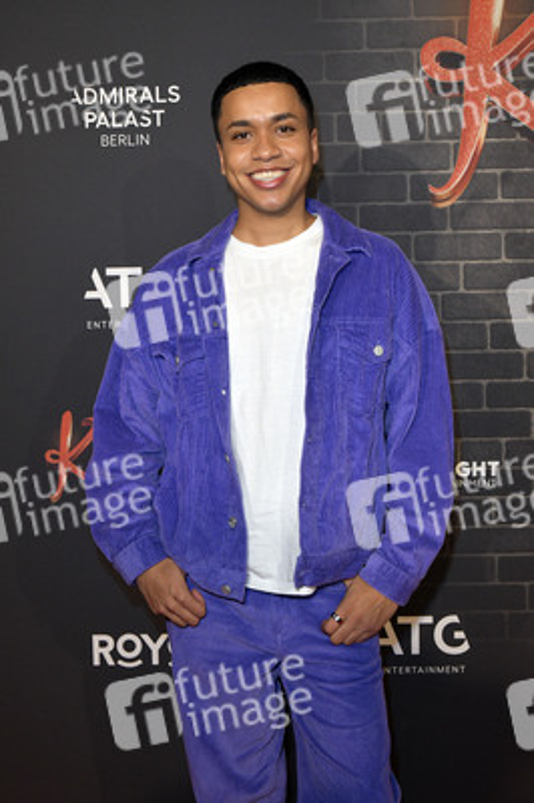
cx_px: 267
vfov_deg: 50.7
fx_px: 847
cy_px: 402
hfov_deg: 35.0
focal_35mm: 38
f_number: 8
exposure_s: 1/250
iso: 1600
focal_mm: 38
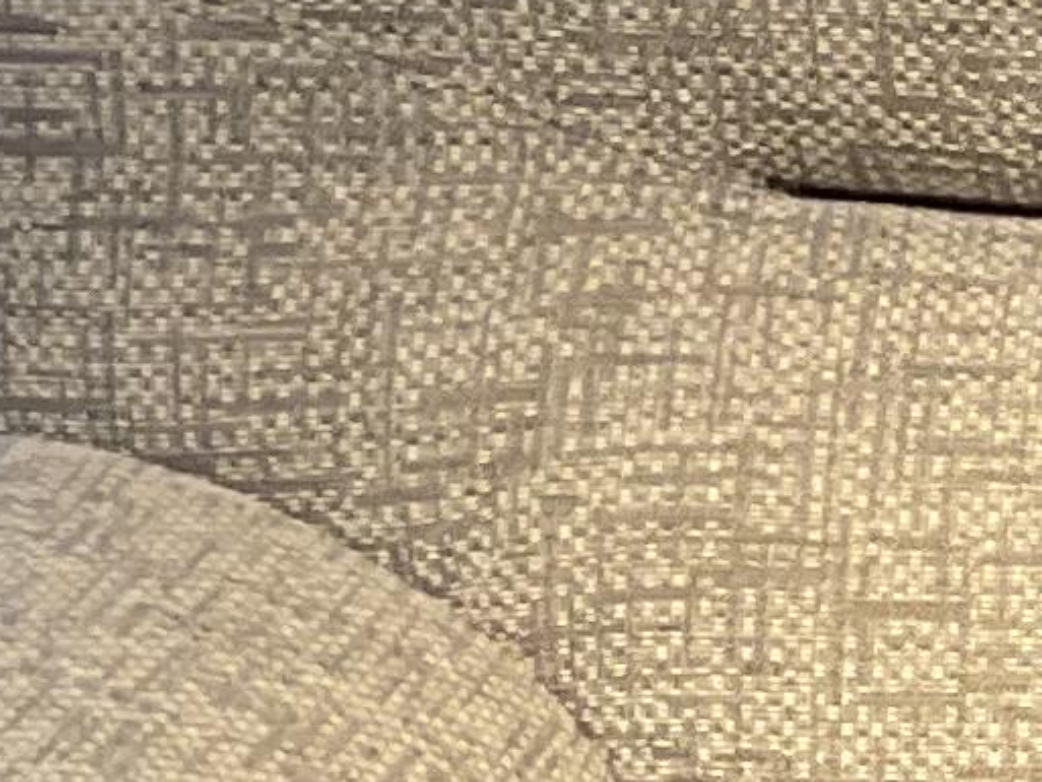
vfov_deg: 6.4
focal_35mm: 228
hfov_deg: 7.6
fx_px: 6865
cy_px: 1194
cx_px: 3156
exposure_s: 1/100
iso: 64
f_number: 1.8
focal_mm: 3
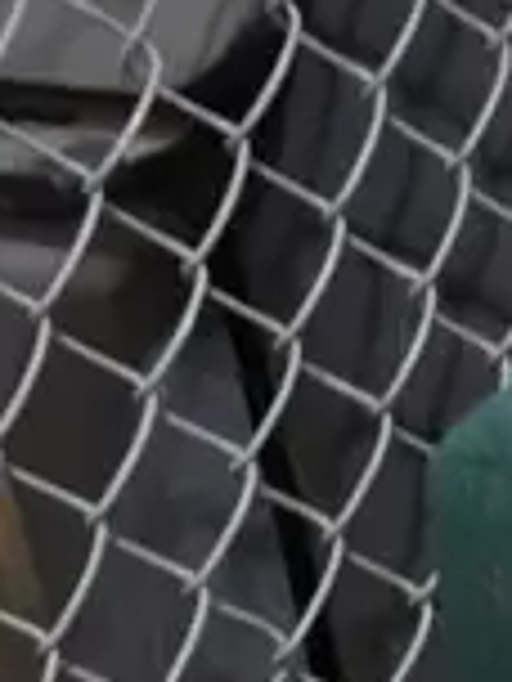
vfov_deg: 8.3
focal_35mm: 216
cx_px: 1399
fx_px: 4260
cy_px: 1683
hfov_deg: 6.4
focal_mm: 16
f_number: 3.6
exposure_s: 1/60
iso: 640
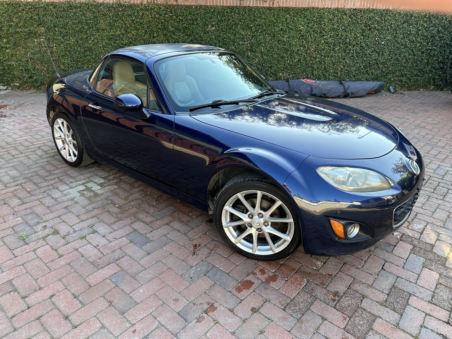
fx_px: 313
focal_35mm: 24
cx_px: 226
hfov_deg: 71.6
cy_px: 170
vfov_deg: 56.8
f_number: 1.78
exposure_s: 1/240
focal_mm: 6.86
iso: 64
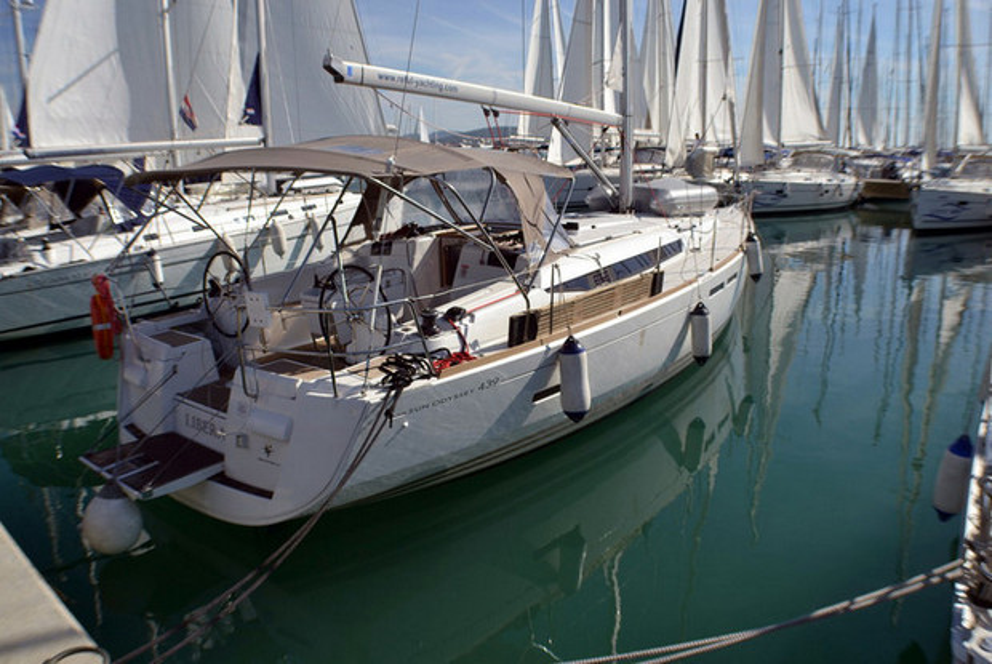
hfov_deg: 57.2
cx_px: 496
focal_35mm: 33
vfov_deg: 40.1
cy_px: 332
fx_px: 910
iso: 100
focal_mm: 22
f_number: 4
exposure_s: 1/1250
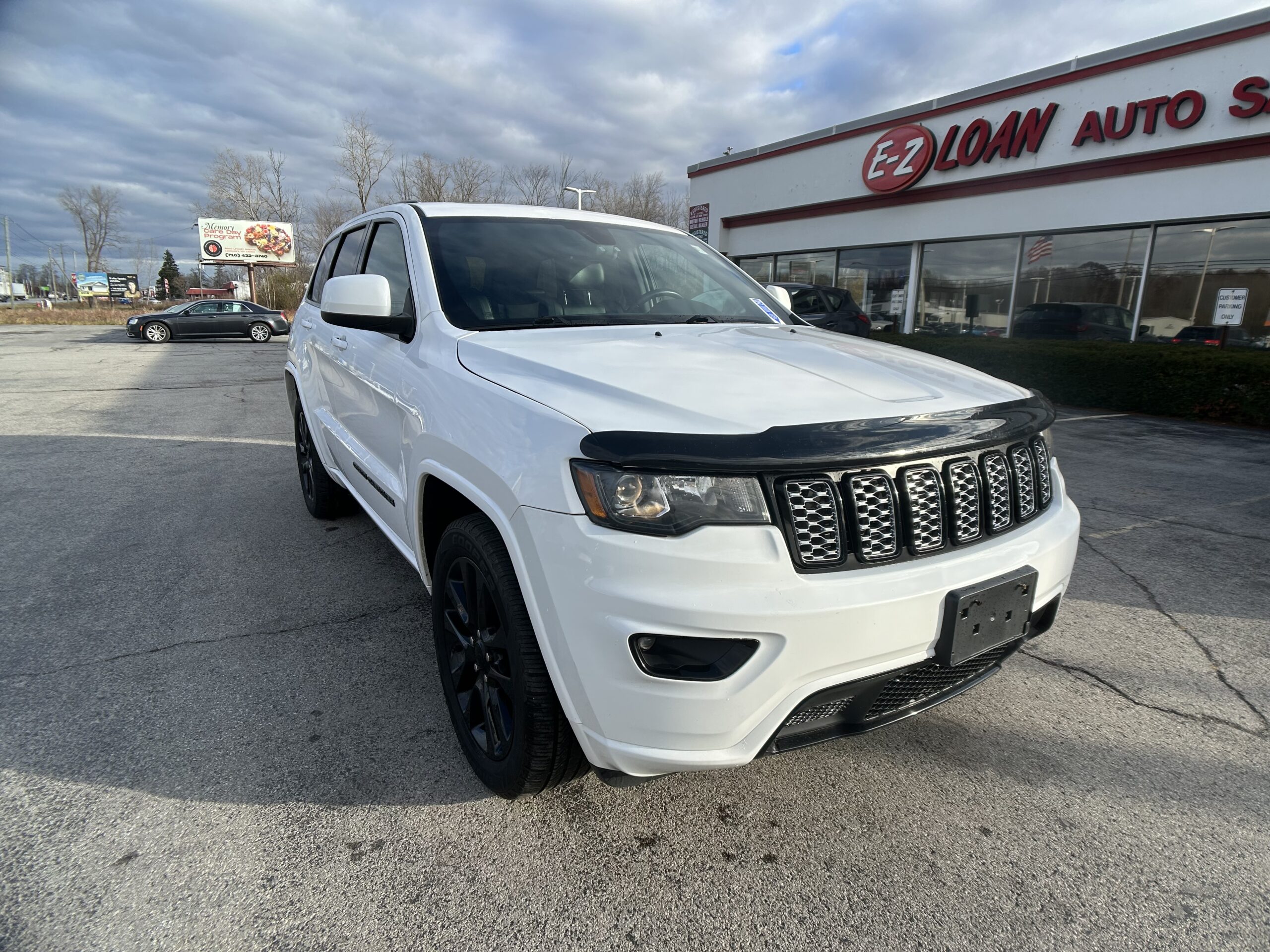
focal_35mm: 26
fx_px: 954
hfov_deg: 67.3
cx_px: 635
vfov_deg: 53.1
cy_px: 476
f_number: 1.5
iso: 50
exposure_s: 1/1838
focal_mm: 5.7
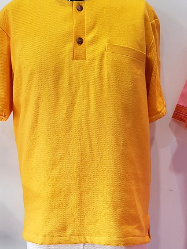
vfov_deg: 34.1
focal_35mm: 55
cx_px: 92
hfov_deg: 26.5
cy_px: 193
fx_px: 396
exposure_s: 1/50
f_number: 1.7
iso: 125
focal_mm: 4.3
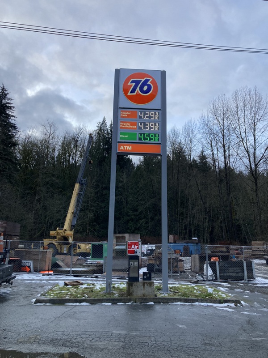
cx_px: 134
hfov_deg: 49.7
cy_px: 179
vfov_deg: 63.4
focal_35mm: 28
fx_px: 289
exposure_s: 1/155
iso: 20
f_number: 1.8
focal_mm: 3.99
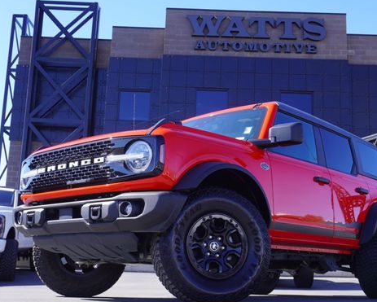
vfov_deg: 31.1
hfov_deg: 38.3
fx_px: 543
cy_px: 169
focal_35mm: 49
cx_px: 196
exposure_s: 1/100
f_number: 7.1
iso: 100
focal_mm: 25
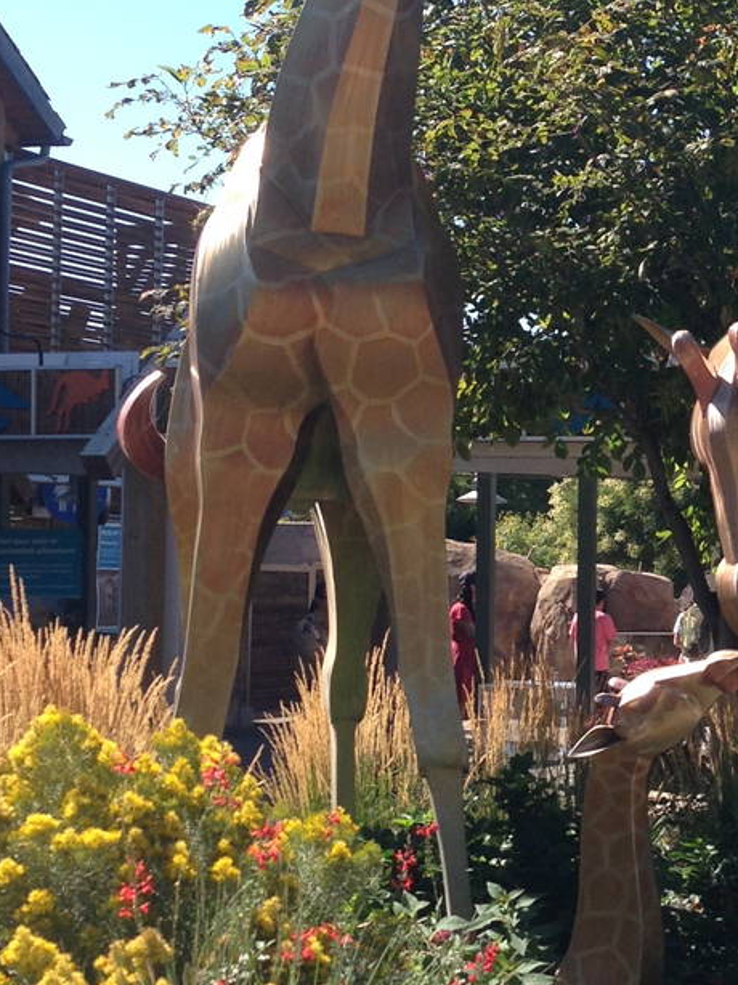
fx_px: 2446
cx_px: 777
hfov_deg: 16.7
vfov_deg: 22.8
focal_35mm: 86
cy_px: 446
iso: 50
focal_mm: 4.13
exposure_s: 1/713
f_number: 2.4
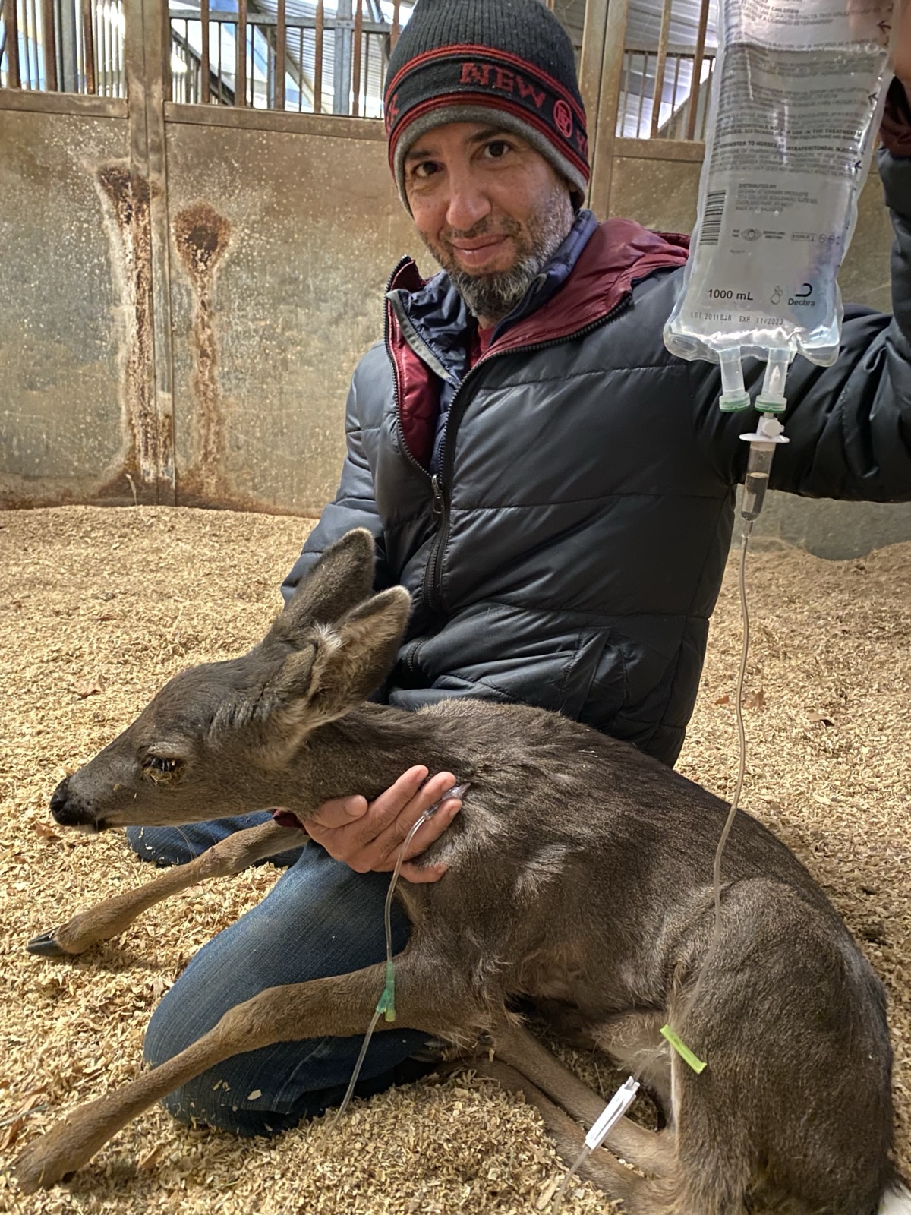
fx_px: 912
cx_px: 456
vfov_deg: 67.3
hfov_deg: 53.1
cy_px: 608
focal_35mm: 26
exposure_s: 1/21
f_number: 1.8
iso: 1000
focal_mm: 4.25
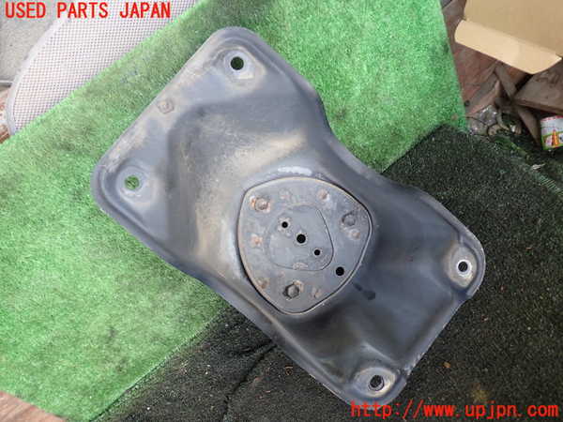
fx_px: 488
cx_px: 282
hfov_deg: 60.0
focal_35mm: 30
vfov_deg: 46.8
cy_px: 211
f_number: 2.3
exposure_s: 1/50
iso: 200
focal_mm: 5.4
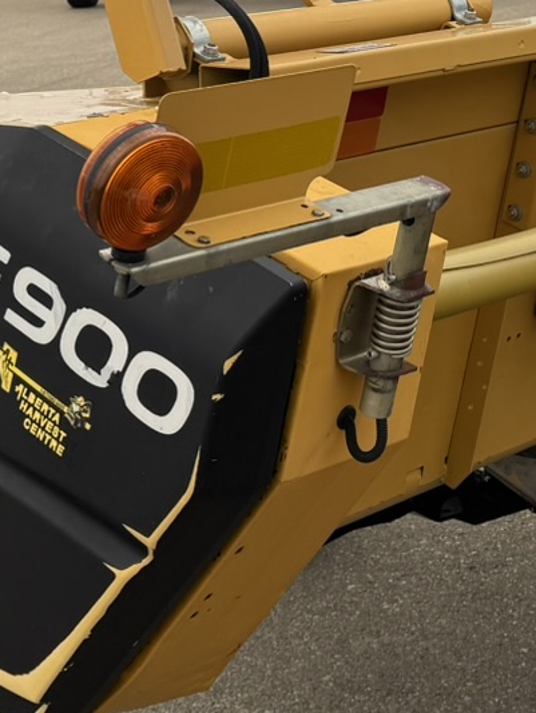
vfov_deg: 20.6
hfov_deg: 15.9
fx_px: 1898
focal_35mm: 92
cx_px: 461
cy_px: 3
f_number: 1.78
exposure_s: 1/433
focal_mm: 6.76
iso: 80
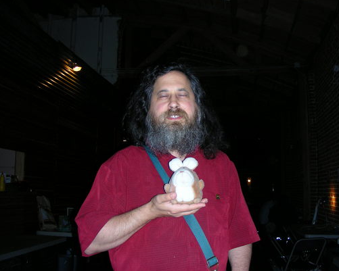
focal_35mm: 40
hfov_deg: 45.8
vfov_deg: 37.3
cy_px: 135
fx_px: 401
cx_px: 182
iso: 72
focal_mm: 6.3
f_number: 3.5
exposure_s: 1/60
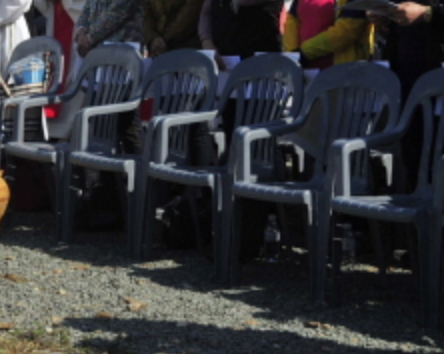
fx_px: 1864
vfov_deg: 10.7
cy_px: -47
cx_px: -166
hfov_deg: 13.0
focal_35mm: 142
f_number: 10
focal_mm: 48
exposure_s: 1/500
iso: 200
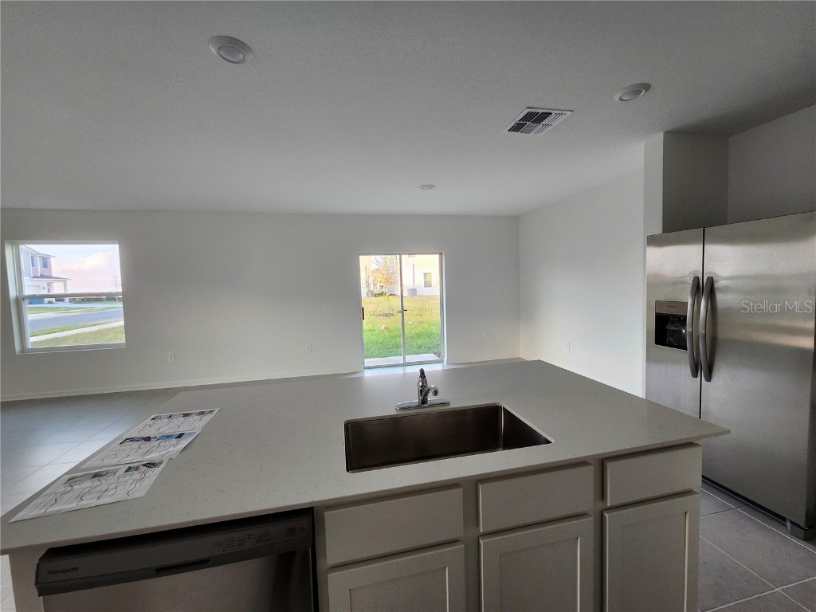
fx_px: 306
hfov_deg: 106.2
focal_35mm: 13
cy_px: 306
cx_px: 408
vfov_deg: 89.9
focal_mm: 1.74
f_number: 2.2
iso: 160
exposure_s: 1/60
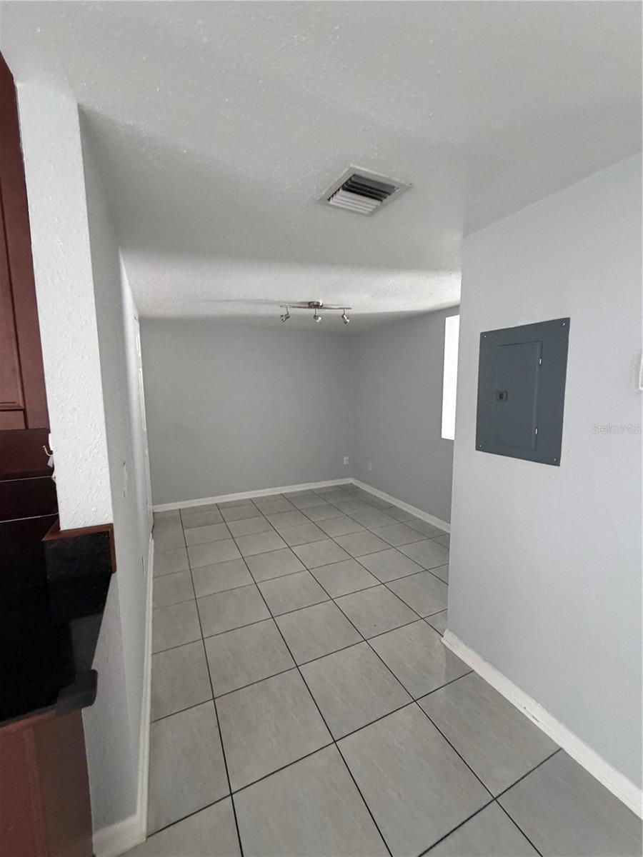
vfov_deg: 102.1
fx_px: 347
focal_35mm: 14
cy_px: 428
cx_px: 322
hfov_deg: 85.7
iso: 500
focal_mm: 2.22
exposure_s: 1/60
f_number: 2.2
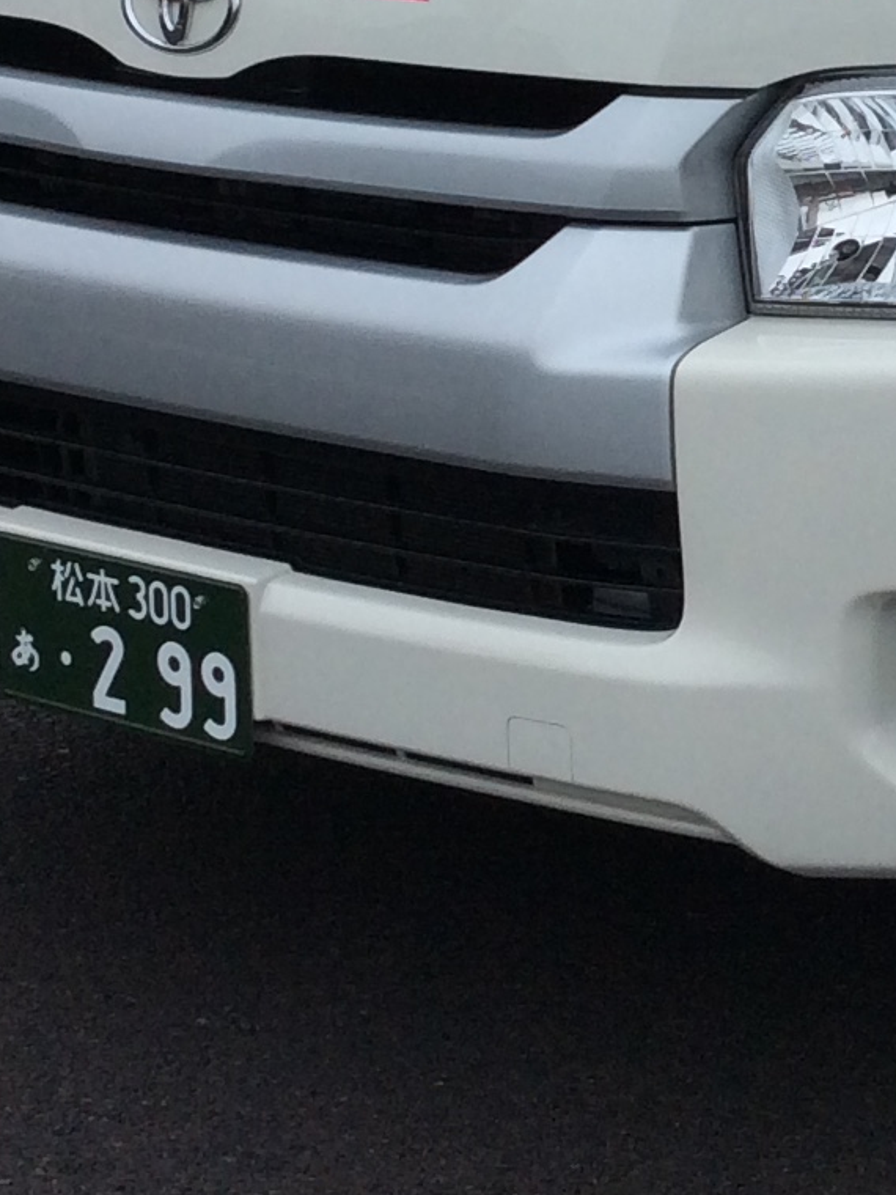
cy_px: 16
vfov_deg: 17.6
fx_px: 3762
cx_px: 869
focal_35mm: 109
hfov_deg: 13.4
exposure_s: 1/497
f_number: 2.4
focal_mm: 3.3
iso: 32
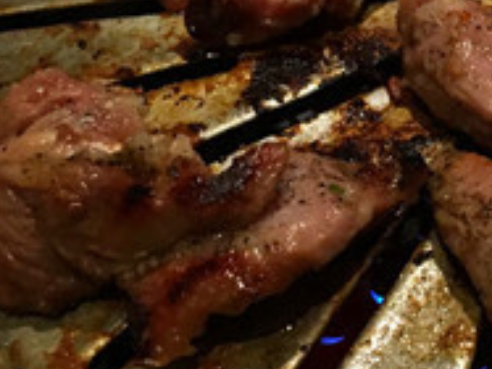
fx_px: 1321
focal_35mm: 93
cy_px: 116
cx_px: 500
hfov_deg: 20.4
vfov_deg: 15.8
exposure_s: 1/20
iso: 200
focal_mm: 4.15
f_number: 2.2
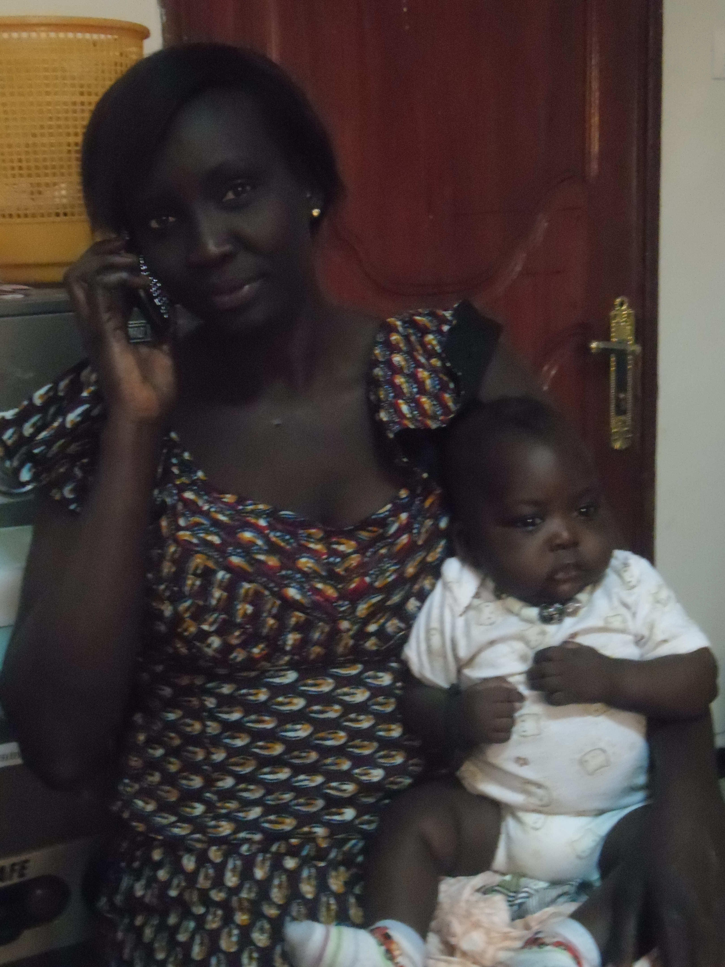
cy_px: 484
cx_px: 362
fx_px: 1229
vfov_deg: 42.9
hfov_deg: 32.9
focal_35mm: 44
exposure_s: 1/8
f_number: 4.5
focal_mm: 7.8
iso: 800
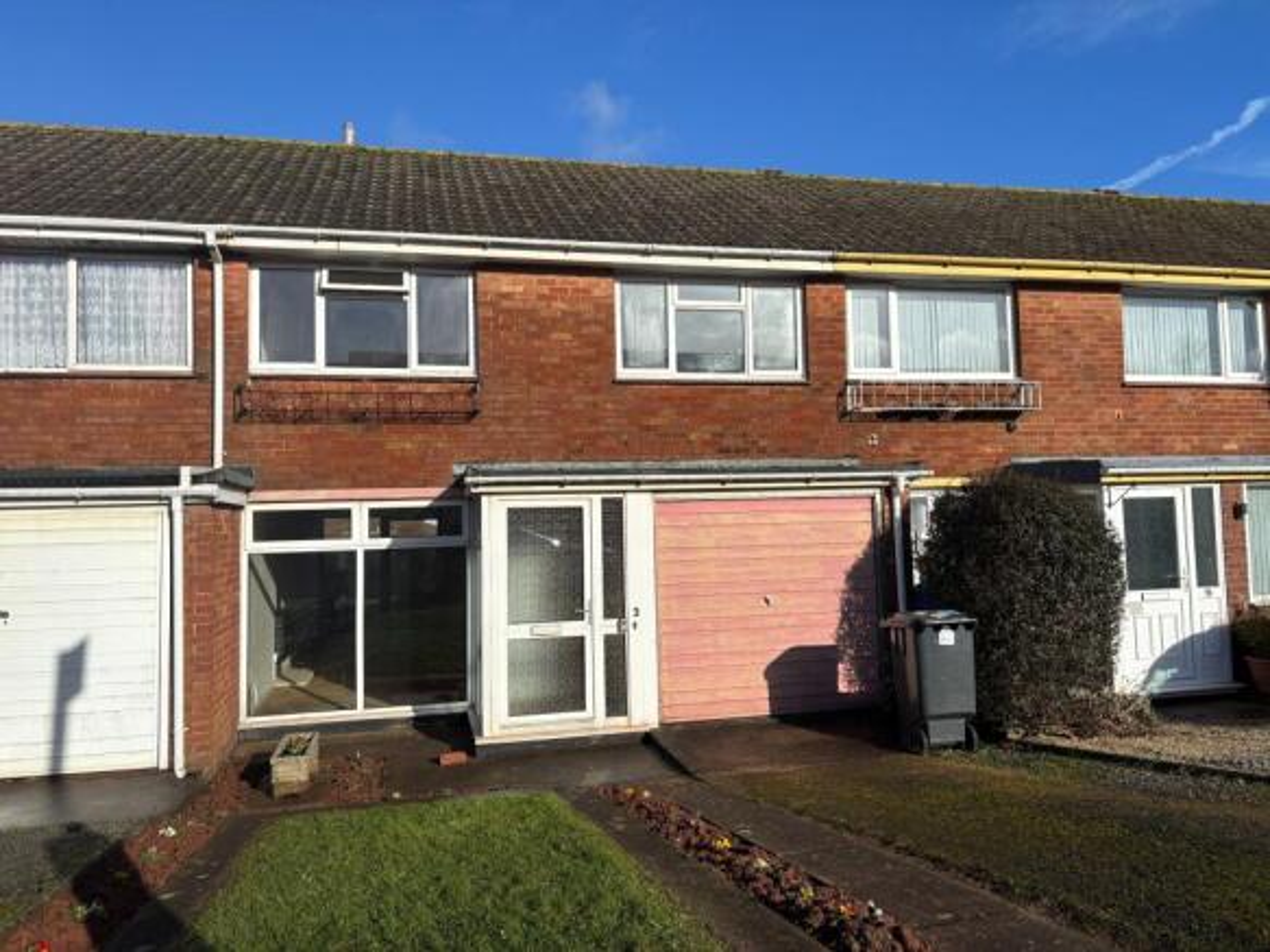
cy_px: 476
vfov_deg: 53.0
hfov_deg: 67.3
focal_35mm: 26
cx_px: 635
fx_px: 954
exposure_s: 1/6329
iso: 50
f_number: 1.6
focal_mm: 5.96
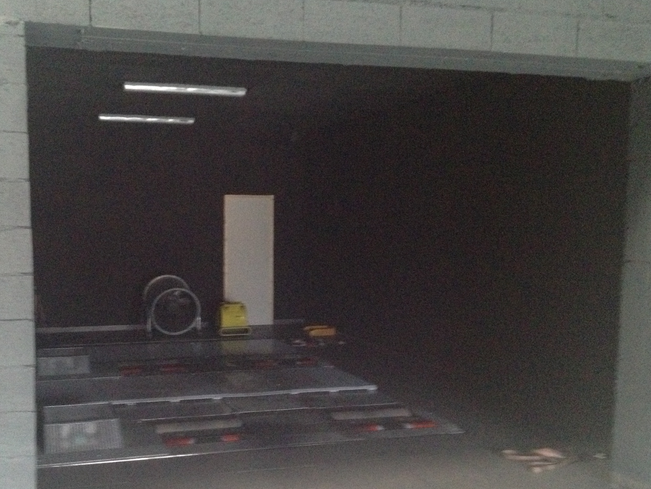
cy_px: 309
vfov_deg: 31.4
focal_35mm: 46
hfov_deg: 41.0
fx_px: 865
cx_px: 252
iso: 800
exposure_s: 1/15
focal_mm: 4.28
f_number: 2.4
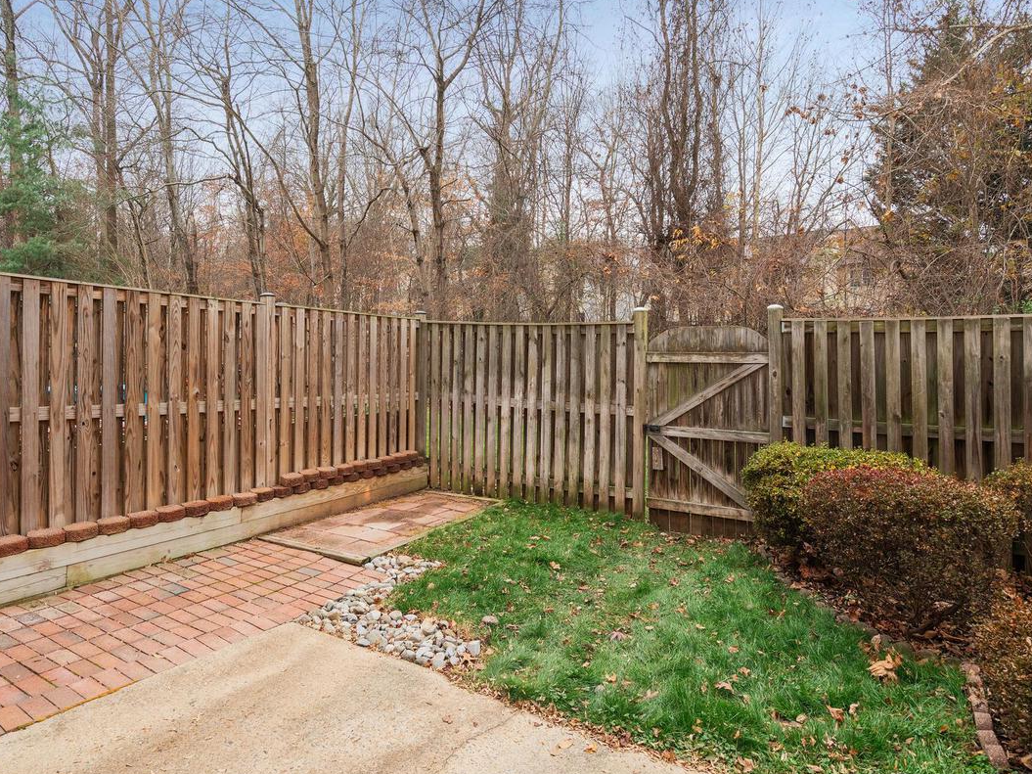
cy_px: 347
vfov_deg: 63.3
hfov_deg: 79.0
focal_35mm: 21
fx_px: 626
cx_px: 503
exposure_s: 1/200
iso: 1250
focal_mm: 16
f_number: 8
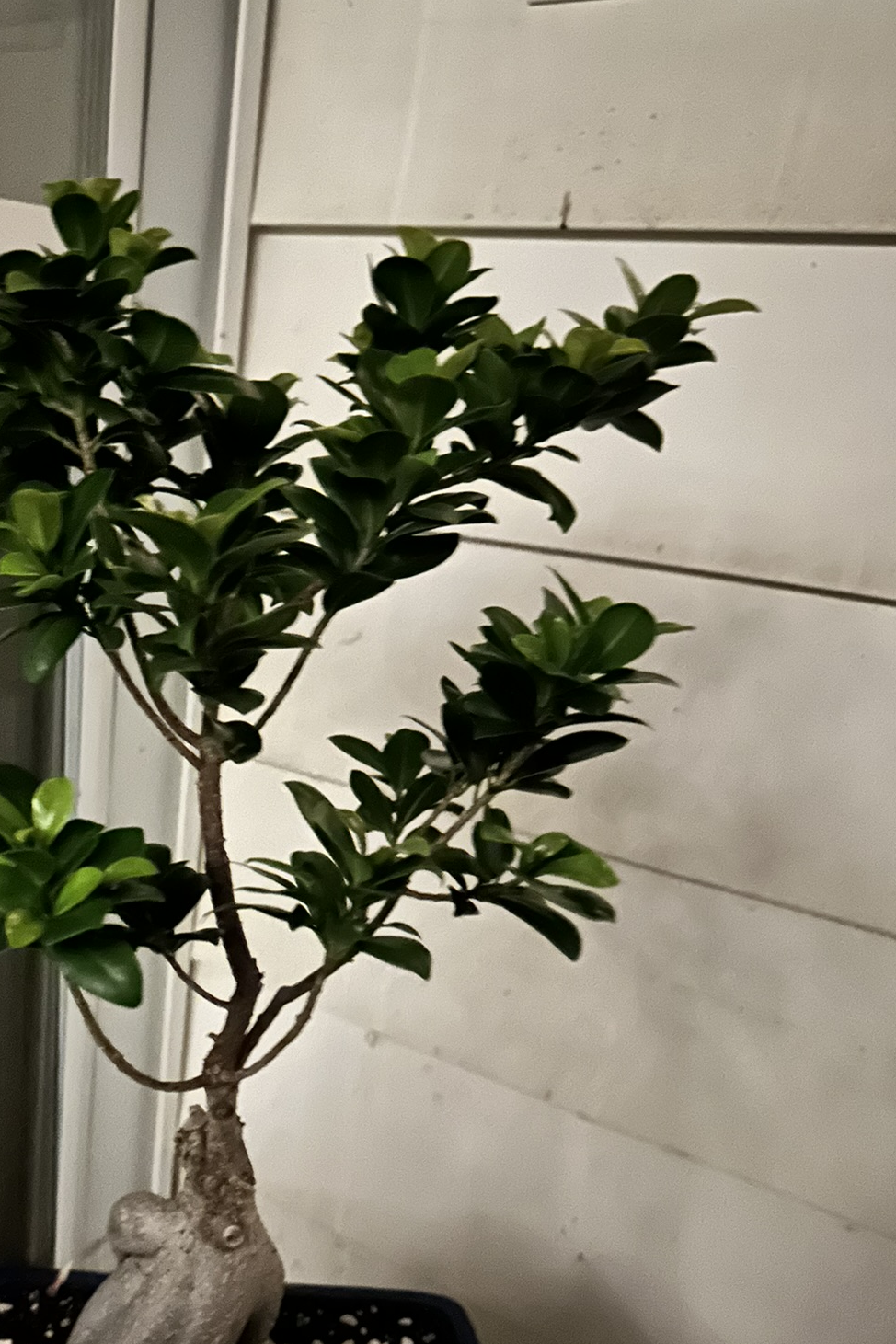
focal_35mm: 35
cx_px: 210
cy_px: 828
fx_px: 1307
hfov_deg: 36.8
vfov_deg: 53.9
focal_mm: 6.86
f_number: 1.78
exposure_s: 1/2
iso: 4000
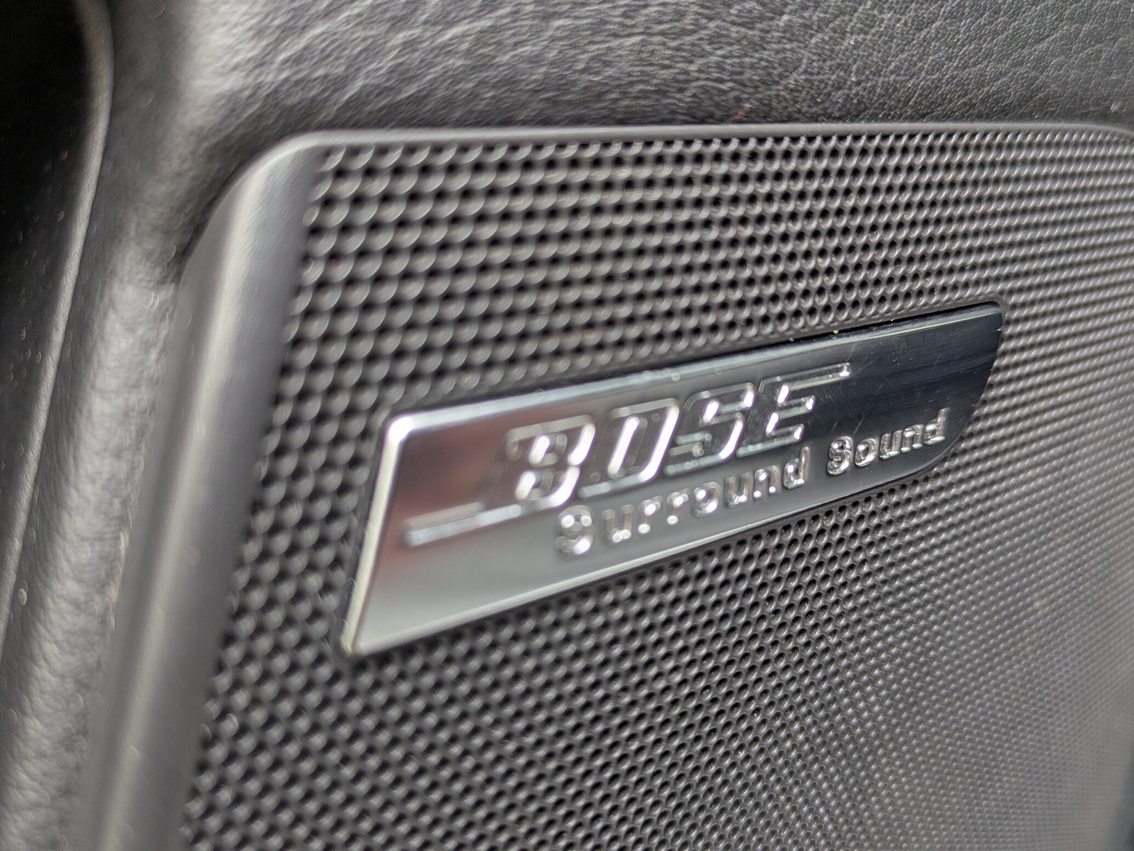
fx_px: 950
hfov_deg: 61.6
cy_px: 492
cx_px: 605
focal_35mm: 29
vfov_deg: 48.1
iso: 52
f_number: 1.89
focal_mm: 5.43
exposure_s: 1/100
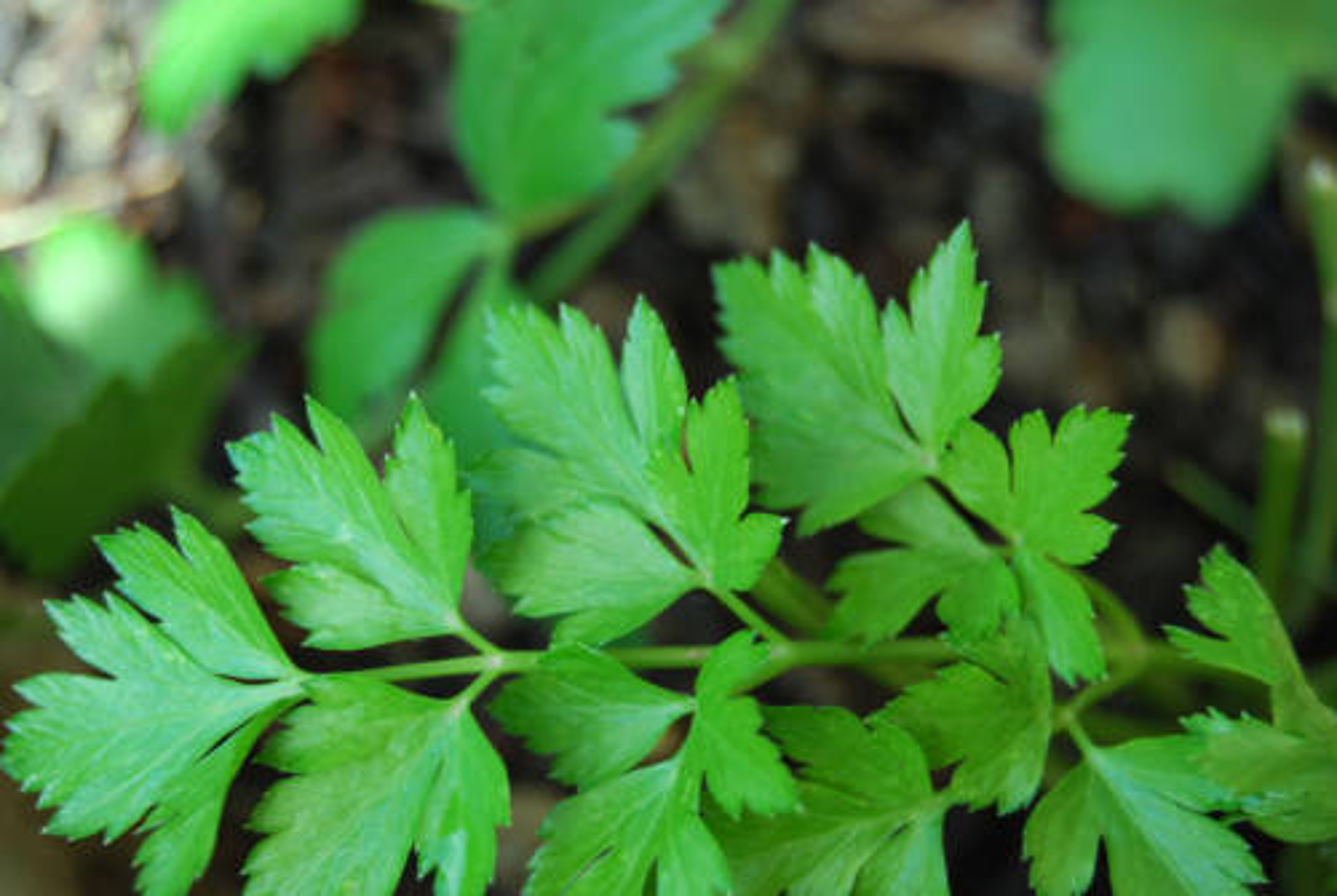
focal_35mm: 82
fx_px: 3068
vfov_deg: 16.6
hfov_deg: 24.6
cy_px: 448
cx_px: 668
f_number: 6.3
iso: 200
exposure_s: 1/60
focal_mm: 55
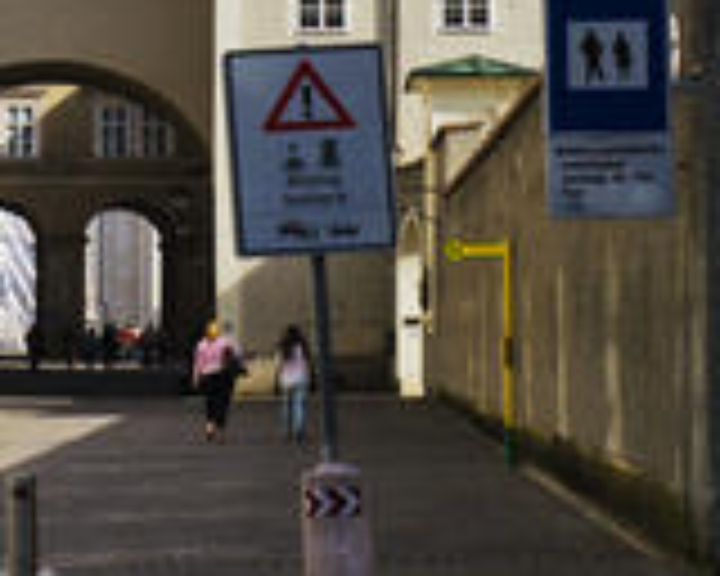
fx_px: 3047
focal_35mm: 143
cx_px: 146
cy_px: -698
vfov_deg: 9.8
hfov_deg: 13.4
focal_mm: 28
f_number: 9.5
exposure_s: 1/350
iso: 100
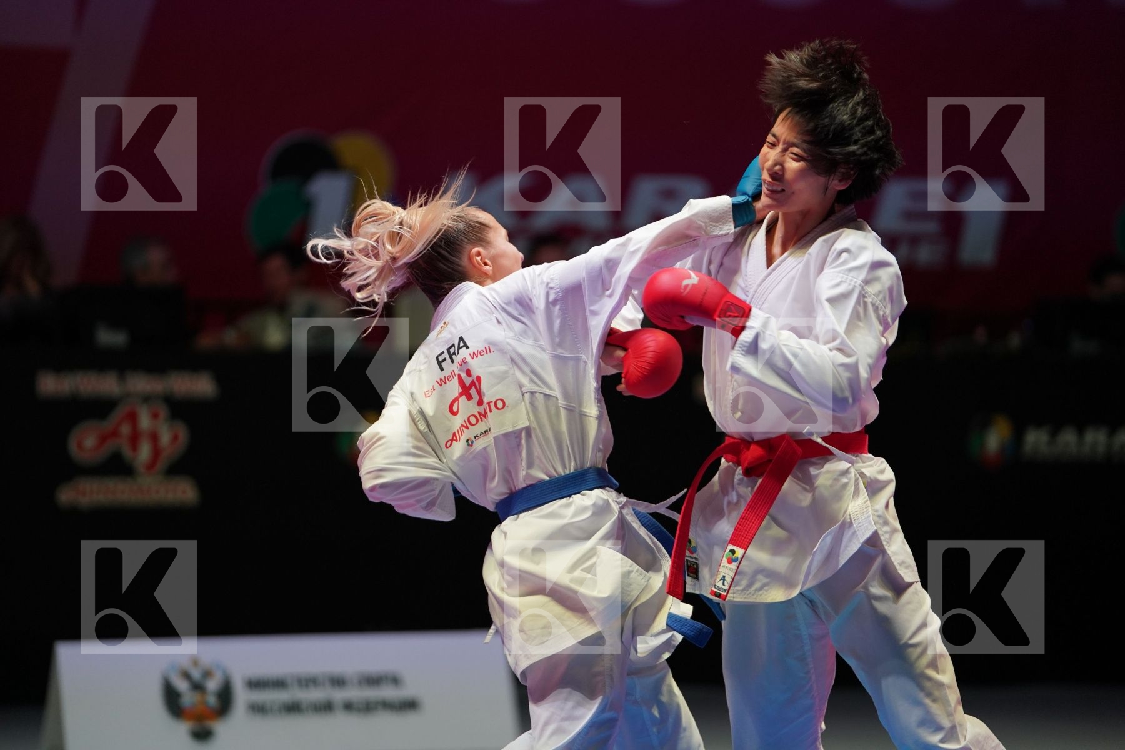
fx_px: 5593
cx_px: 562
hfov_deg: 11.5
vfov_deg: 7.7
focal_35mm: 179
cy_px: 375
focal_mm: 179
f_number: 2.8
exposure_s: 1/1000
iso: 1600
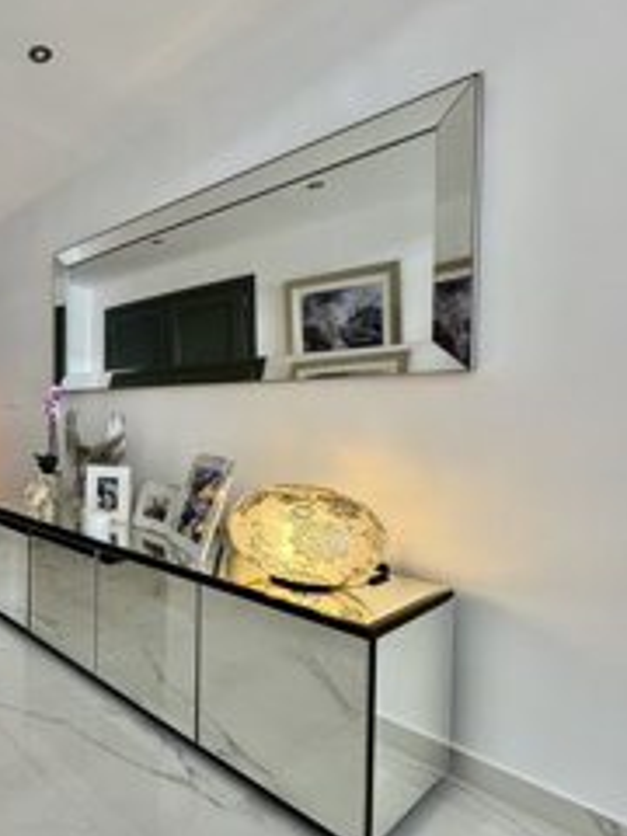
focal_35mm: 21
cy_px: 425
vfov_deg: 79.0
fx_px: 507
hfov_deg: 52.9
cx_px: 28
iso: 160
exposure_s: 1/50
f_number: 2.2
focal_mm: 2.22
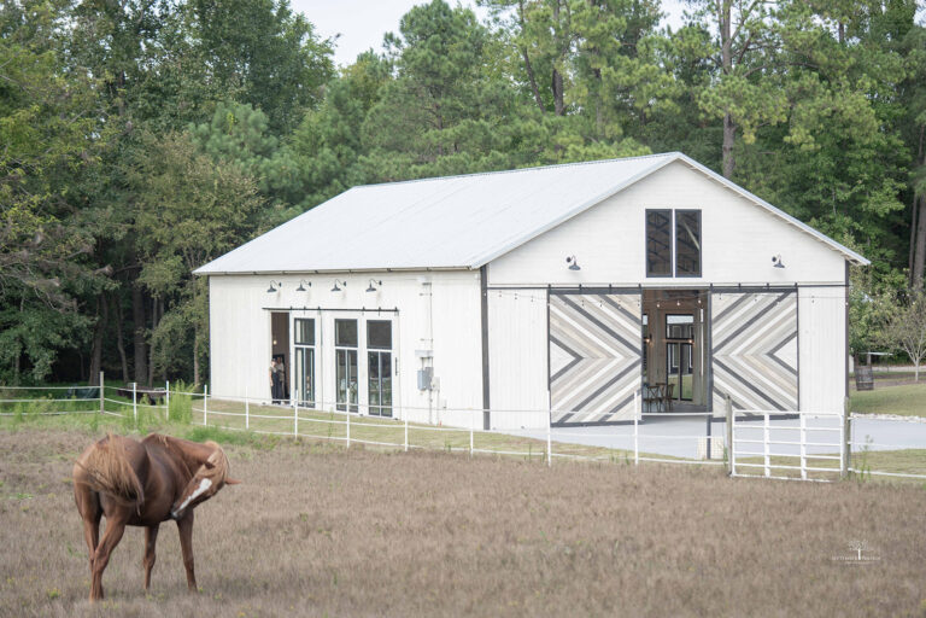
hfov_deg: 22.6
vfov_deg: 15.2
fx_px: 2315
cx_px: 463
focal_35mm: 90
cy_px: 309
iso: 160
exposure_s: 1/640
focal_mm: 90
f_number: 2.8
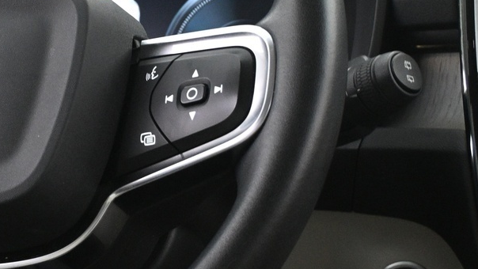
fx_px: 1496
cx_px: -48
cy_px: 80
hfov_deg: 17.5
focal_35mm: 118
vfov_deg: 10.3
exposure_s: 1/15
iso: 1600
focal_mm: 28
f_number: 4.5
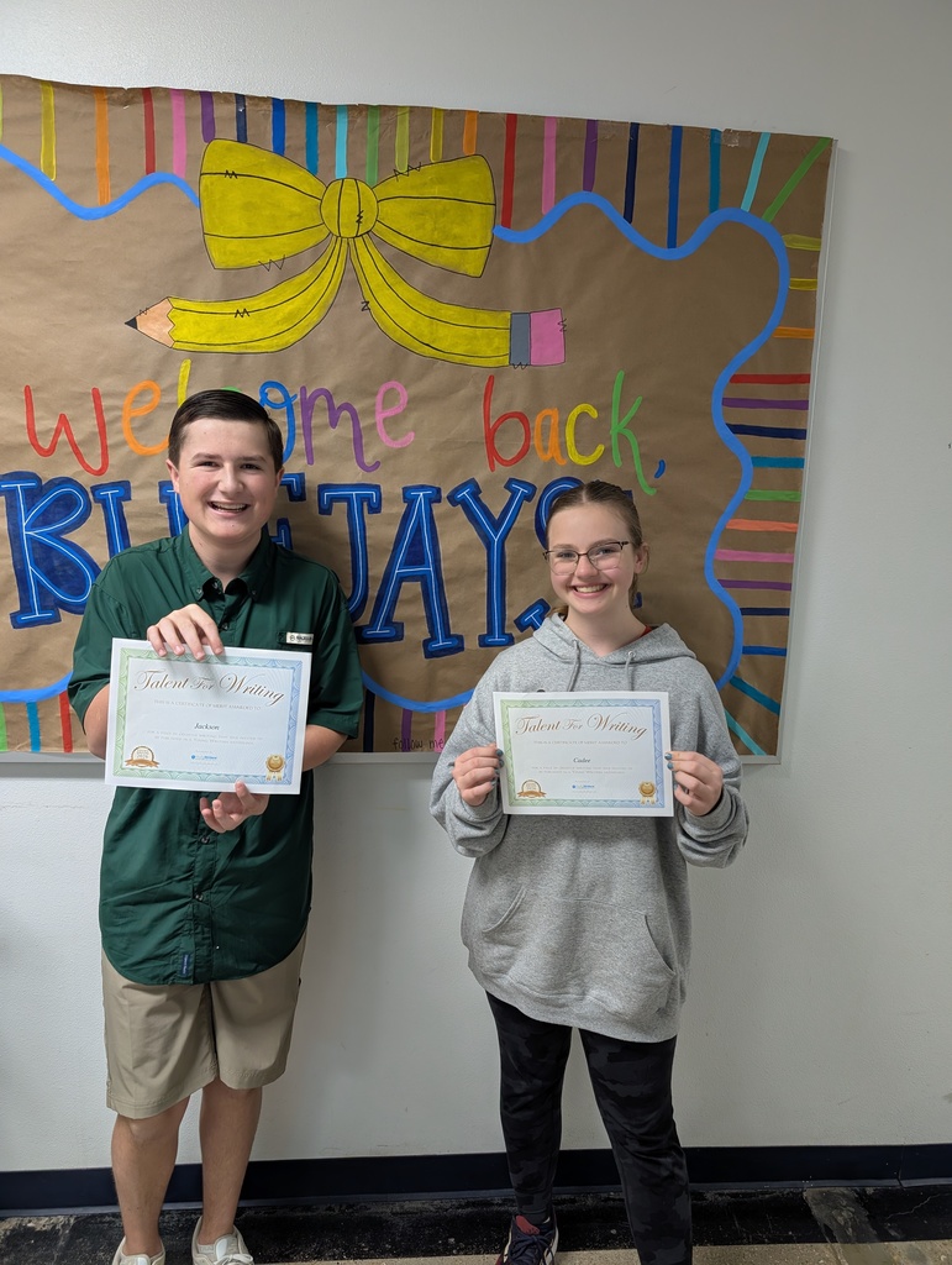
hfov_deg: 56.9
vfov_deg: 71.5
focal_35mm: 24
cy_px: 632
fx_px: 878
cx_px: 476
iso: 236
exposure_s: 1/53.4
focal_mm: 6.9
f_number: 1.68
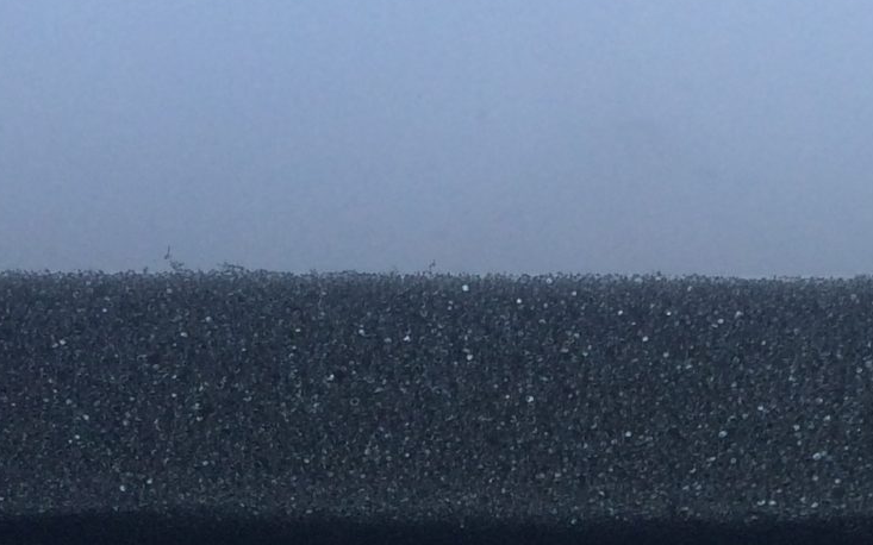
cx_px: 710
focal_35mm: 111
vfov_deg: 10.7
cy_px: 1107
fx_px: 2641
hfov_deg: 18.6
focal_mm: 4.12
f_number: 2.2
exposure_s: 1/456
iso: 32
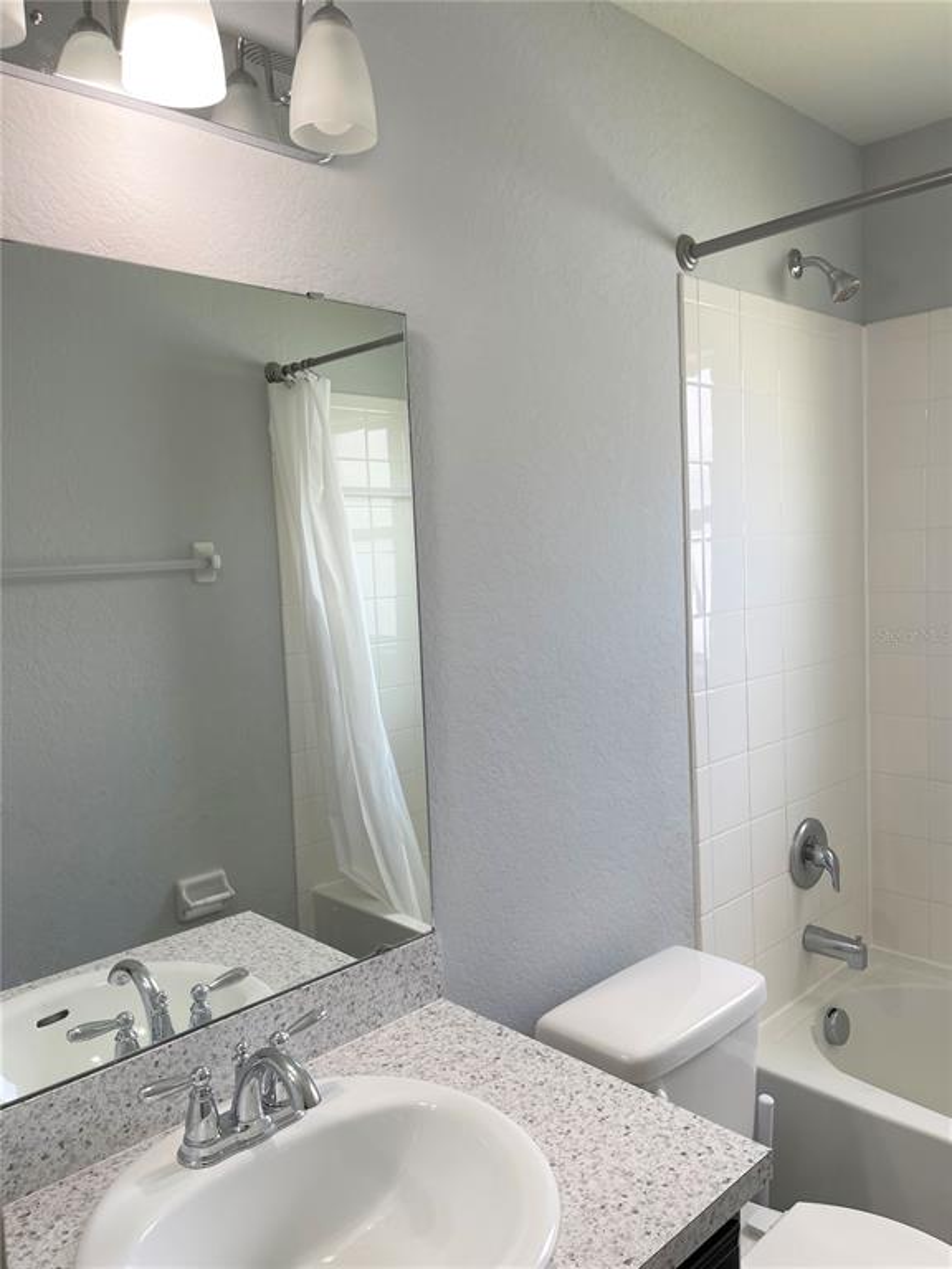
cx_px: 476
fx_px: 953
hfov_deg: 53.1
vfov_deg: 67.3
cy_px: 634
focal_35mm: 26
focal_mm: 5.1
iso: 50
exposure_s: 1/120
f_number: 1.6
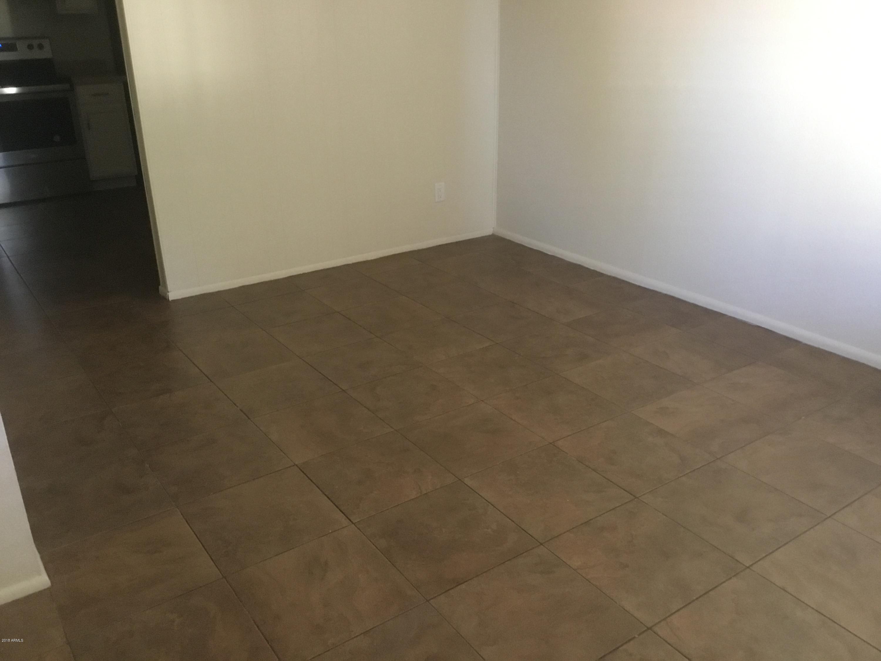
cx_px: 440
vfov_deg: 45.4
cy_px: 330
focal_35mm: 31
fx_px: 789
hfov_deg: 58.4
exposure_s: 1/15
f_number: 2.4
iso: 500
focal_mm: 3.3
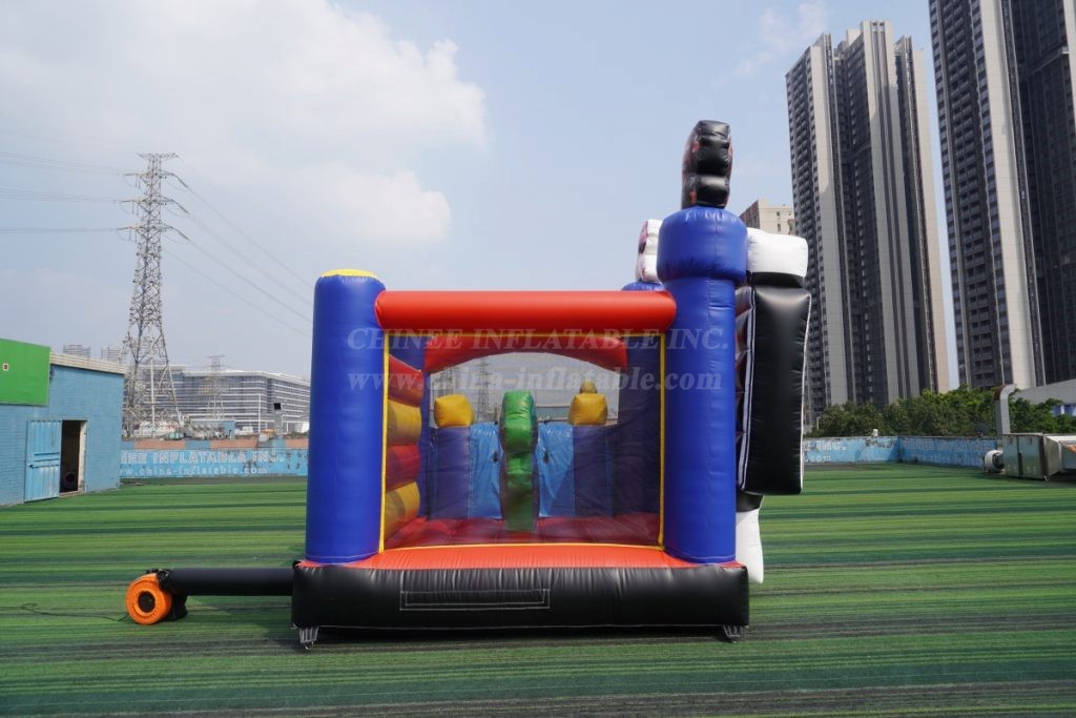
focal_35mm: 24
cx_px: 538
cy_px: 359
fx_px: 717
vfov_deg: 53.1
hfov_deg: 73.7
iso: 100
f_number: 8
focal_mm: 16
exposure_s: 1/250
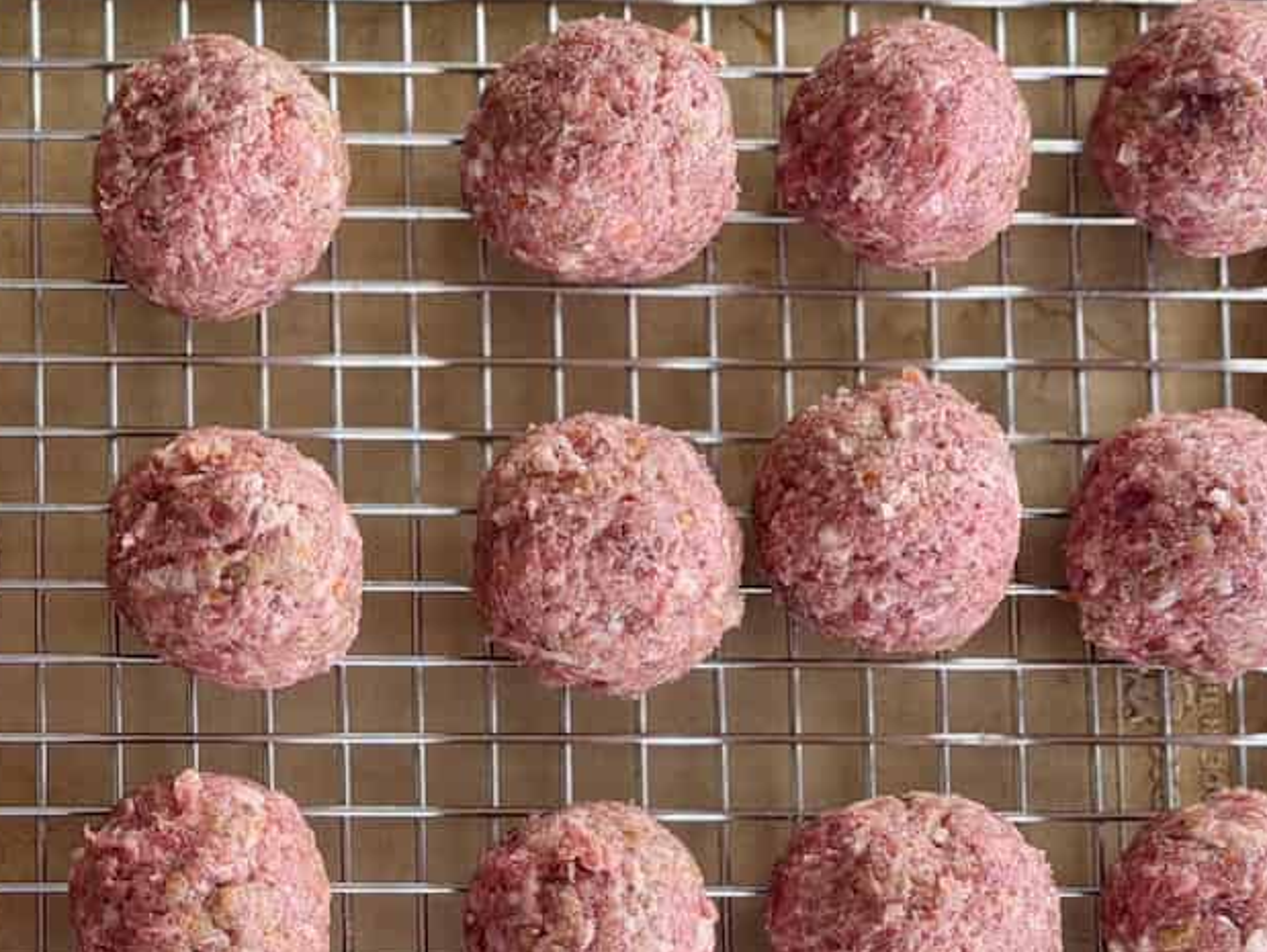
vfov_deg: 15.8
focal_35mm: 93
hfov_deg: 20.7
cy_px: 737
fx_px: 3406
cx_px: 182
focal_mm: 6.8
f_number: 1.8
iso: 50
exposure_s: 1/132
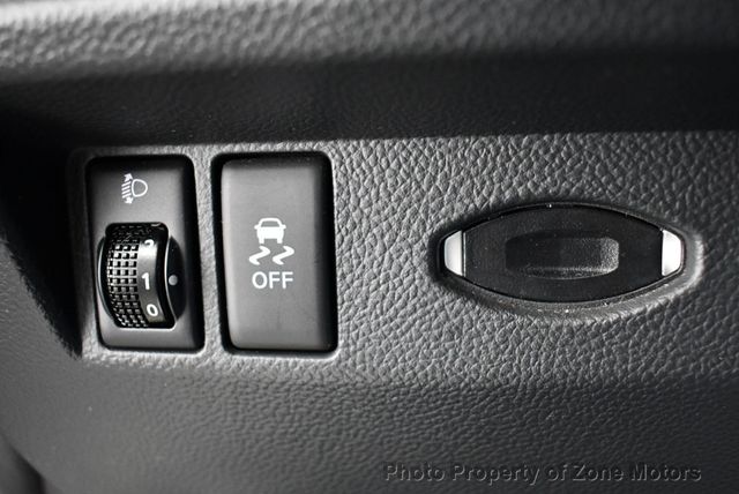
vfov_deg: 33.5
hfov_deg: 48.4
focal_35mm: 40
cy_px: 247
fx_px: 822
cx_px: 370
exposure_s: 1/60
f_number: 3.5
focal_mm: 20
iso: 3200
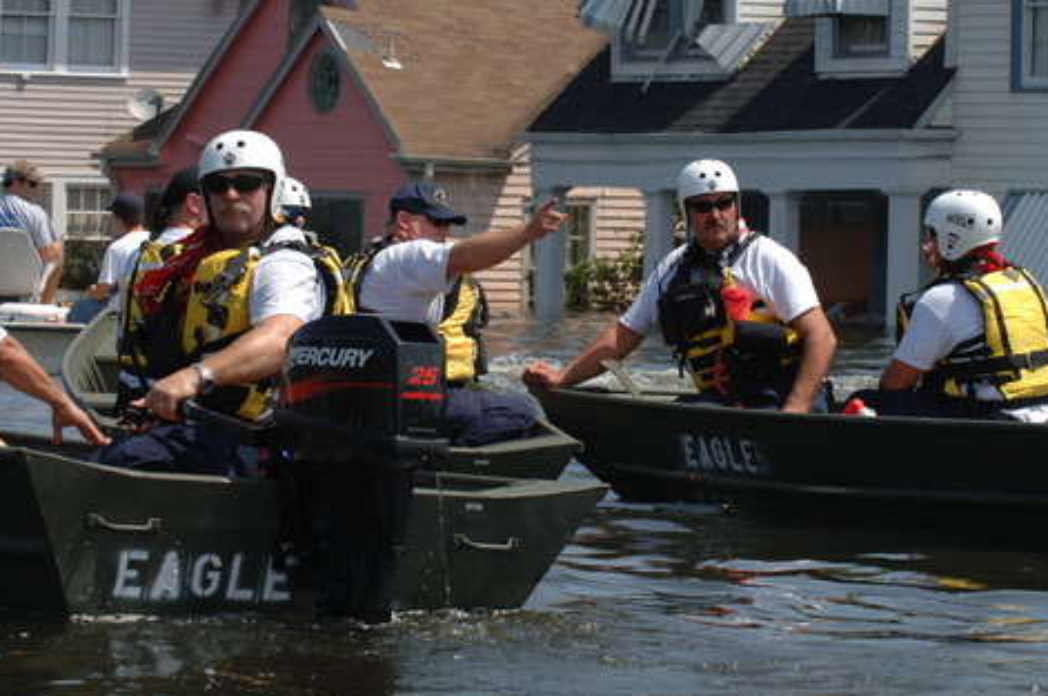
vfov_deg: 7.3
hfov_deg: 11.0
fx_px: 5438
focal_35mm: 187
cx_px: 622
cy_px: 282
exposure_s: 1/320
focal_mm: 98
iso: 200
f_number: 7.6
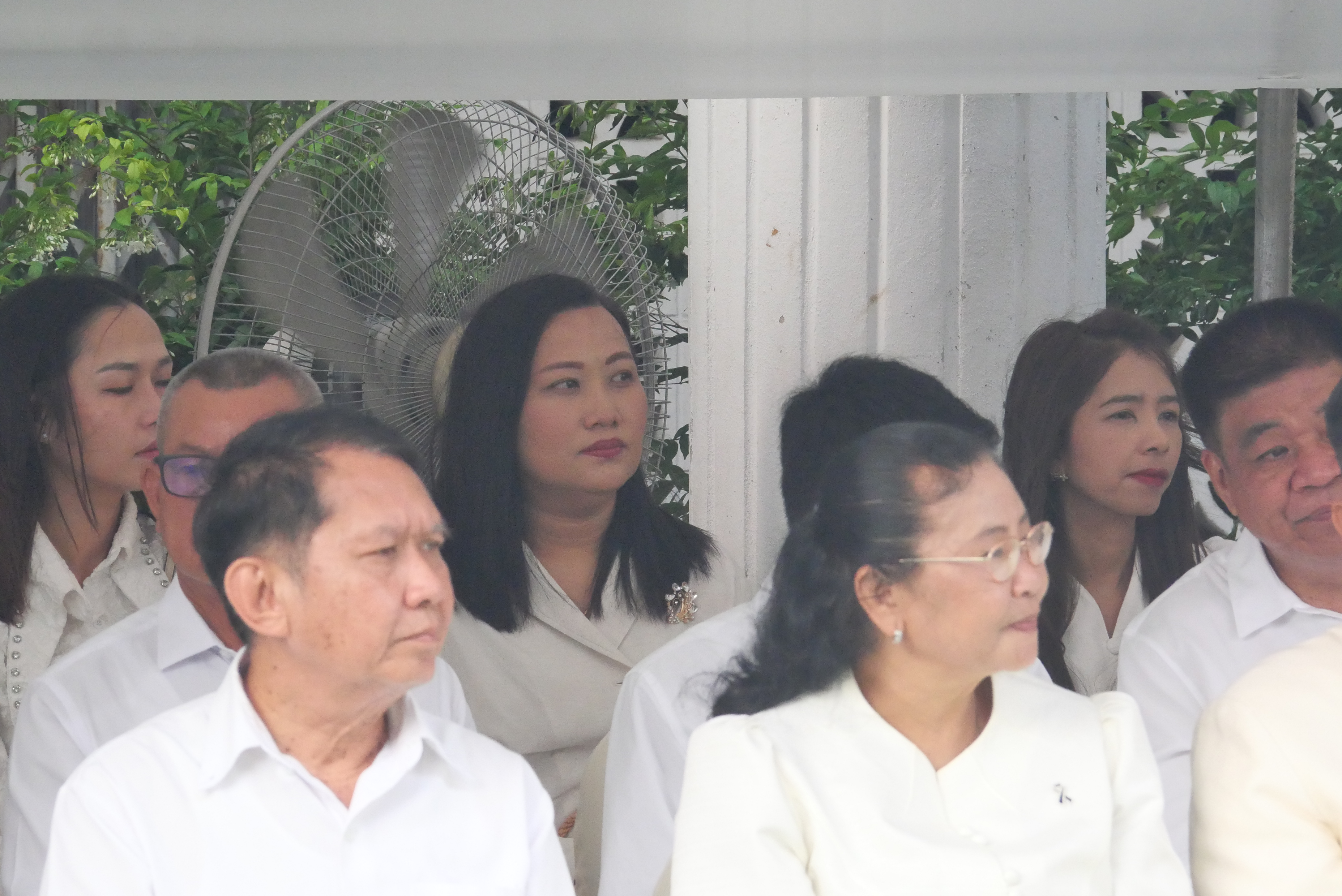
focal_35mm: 311
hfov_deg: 6.6
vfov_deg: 4.4
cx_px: 671
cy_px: 448
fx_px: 11600
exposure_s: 1/640
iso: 4000
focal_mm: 150
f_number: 9
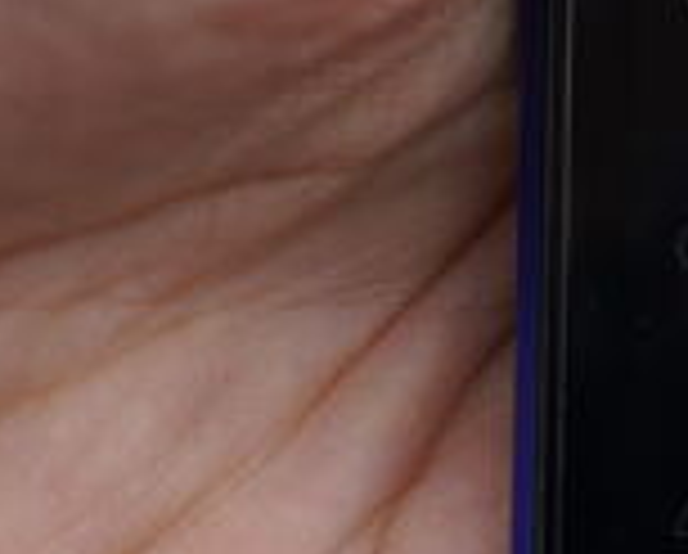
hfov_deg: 7.0
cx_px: 1848
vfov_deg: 6.1
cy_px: 95
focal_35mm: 253
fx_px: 5161
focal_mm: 43
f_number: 4
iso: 125
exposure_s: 1/160
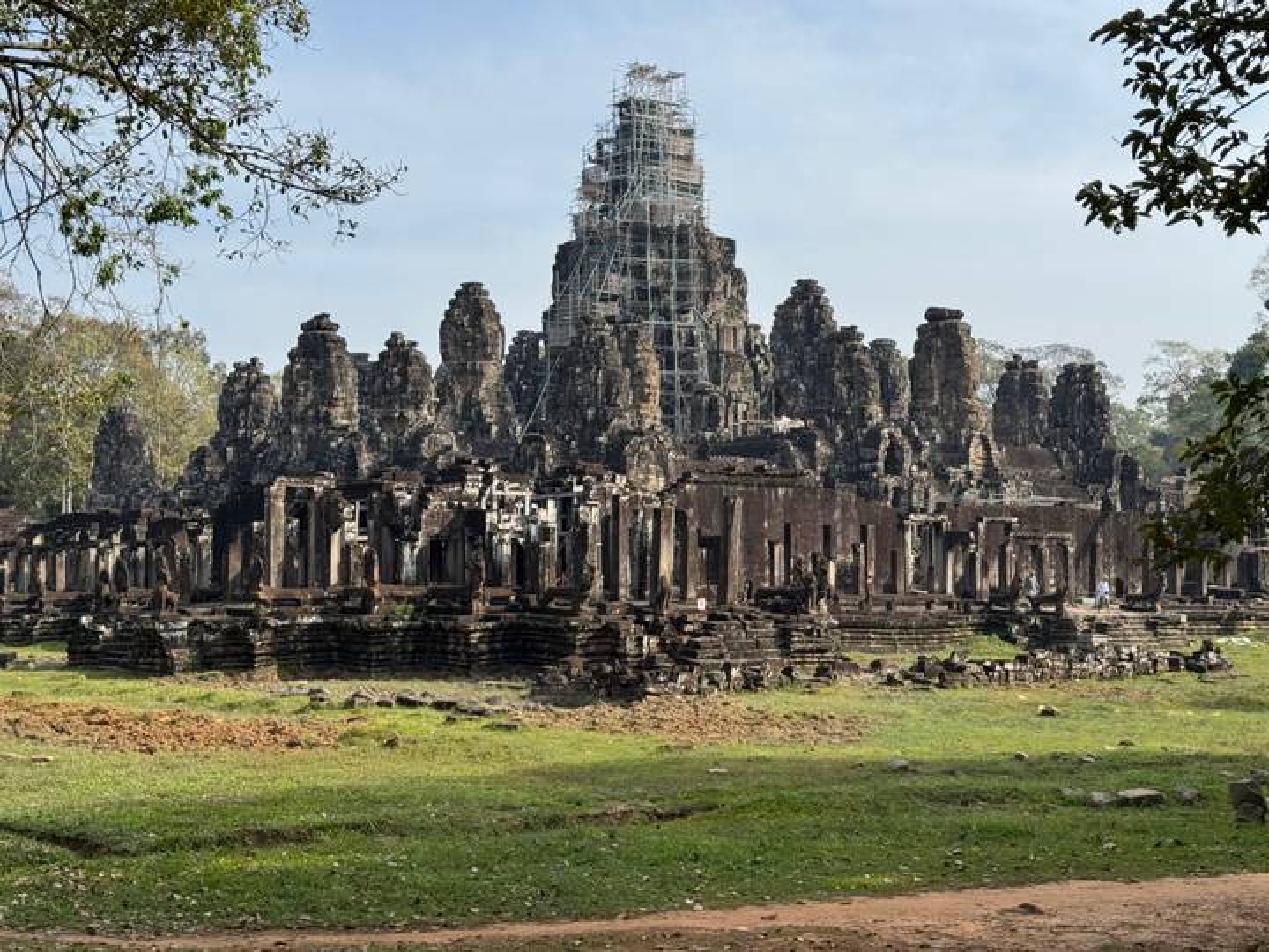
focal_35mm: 48
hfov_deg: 39.7
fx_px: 1760
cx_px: 634
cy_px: 476
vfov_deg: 30.3
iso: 64
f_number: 1.78
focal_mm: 6.76
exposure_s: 1/3817
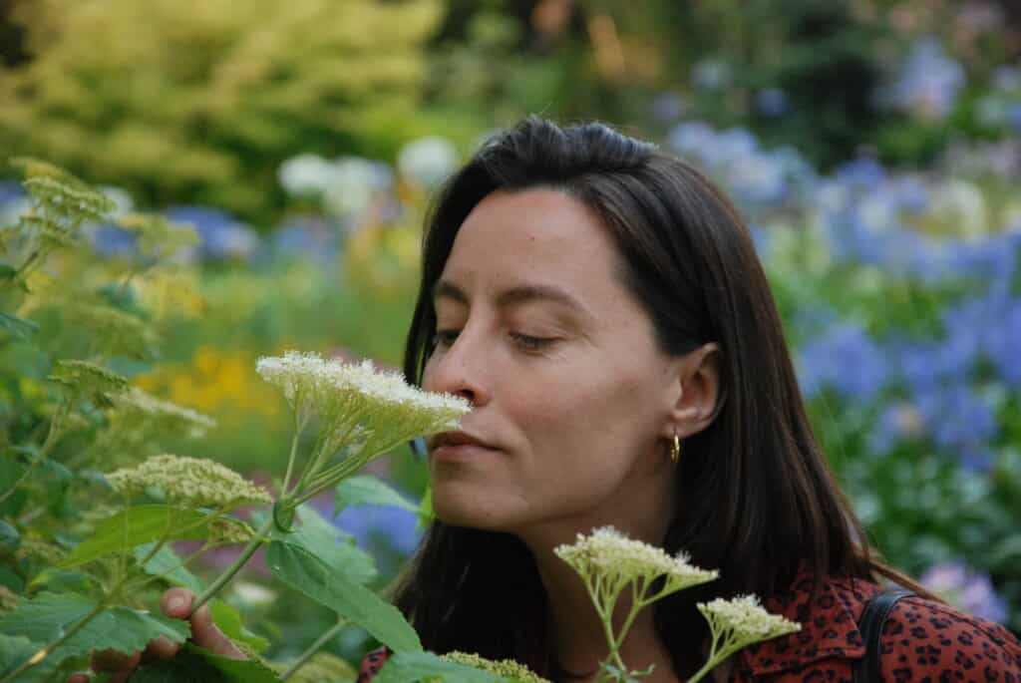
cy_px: 342
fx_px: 4471
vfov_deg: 8.7
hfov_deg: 13.0
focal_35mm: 158
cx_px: 510
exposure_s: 1/80
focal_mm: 105
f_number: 5.6
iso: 640
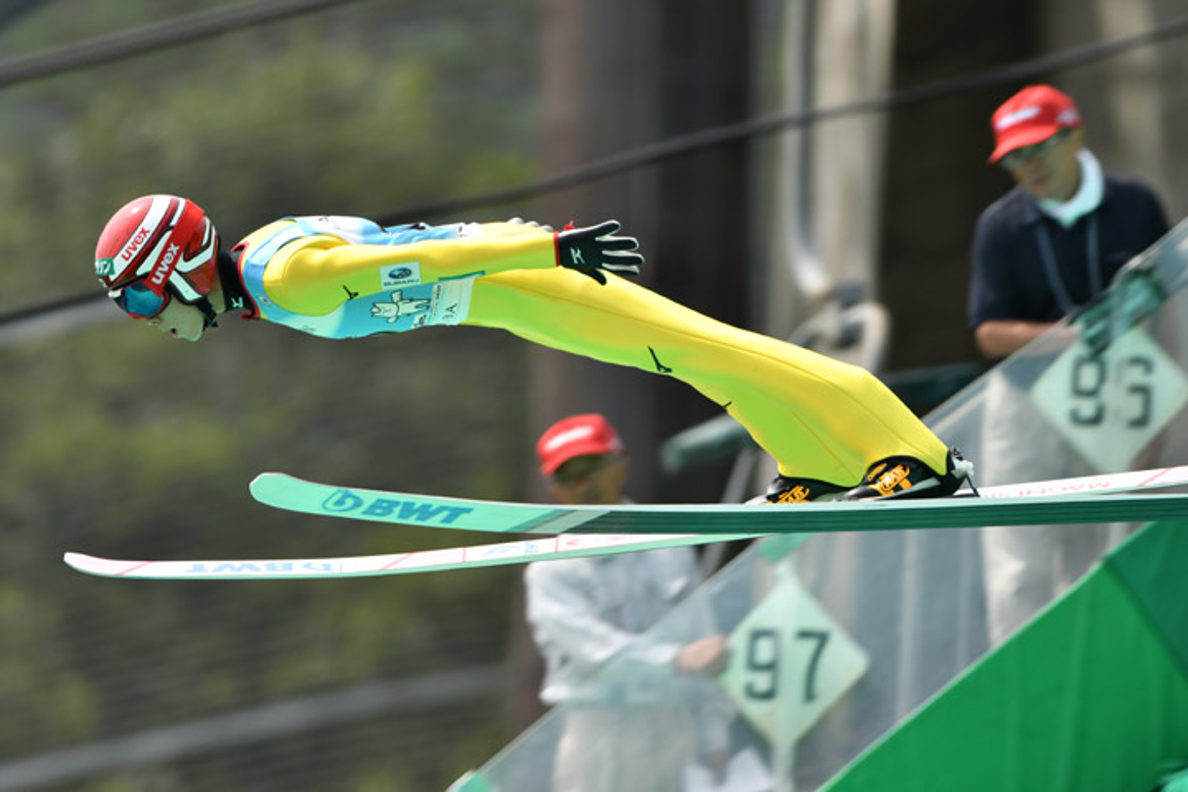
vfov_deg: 1.8
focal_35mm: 750
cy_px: 396
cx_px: 594
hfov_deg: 2.7
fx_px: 24748
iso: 100
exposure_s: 1/1250
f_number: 4
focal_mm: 500
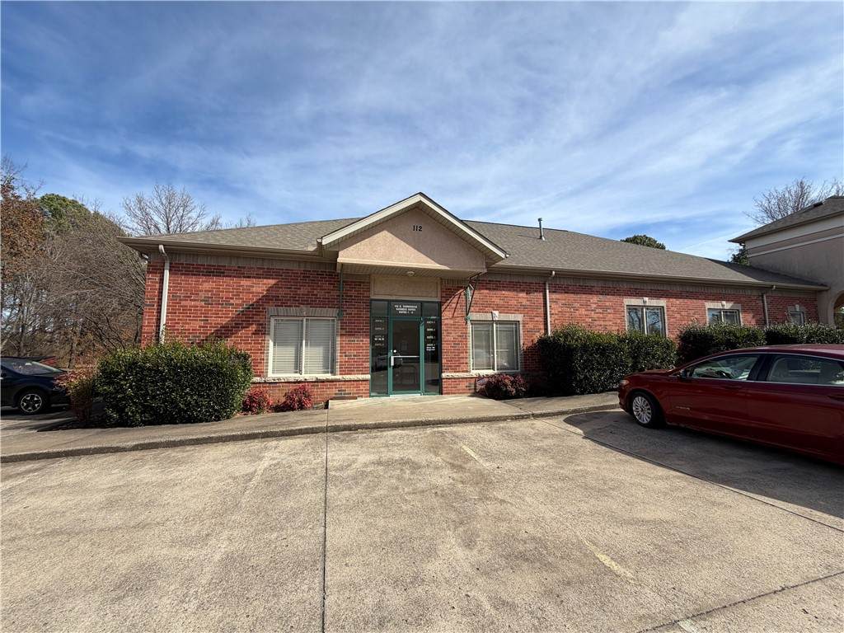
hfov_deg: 102.1
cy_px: 316
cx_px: 422
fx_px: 341
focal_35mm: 14
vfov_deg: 85.7
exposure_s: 1/770
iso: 20
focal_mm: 2.22
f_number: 2.2
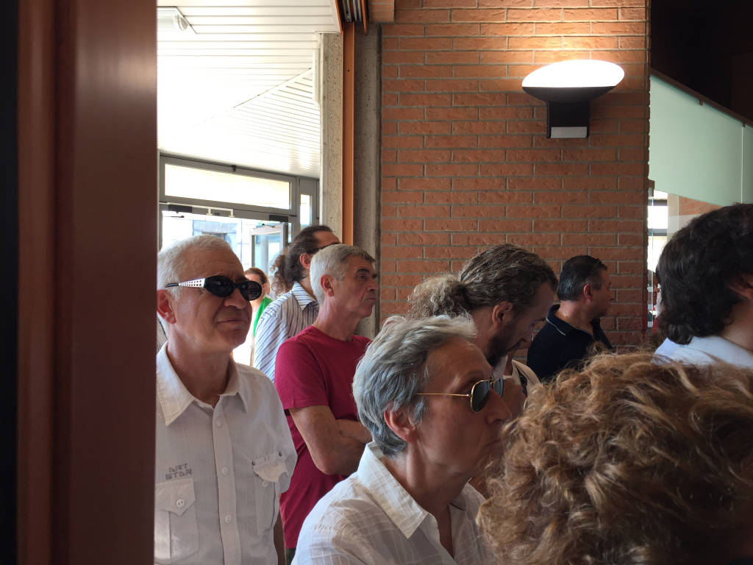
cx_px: 376
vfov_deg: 48.2
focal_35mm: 29
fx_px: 631
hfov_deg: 61.7
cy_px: 282
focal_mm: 4.15
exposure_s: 1/100
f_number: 2.2
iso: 50
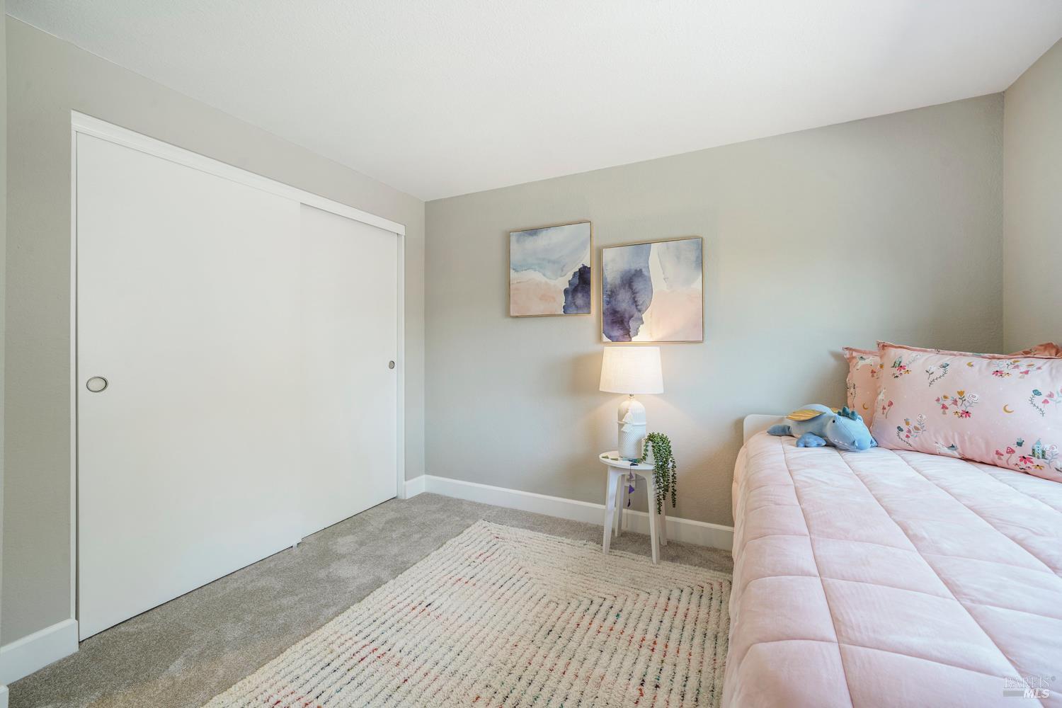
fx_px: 413
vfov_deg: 81.2
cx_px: 531
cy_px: 354
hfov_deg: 104.3
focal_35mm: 14
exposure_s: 1/2
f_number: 8
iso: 100
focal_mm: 14
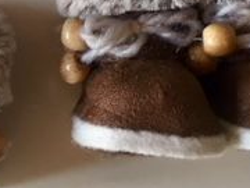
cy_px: -29
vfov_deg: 14.0
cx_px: 4
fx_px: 744
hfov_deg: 18.6
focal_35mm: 103
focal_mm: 4.15
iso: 80
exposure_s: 1/33
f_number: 2.2
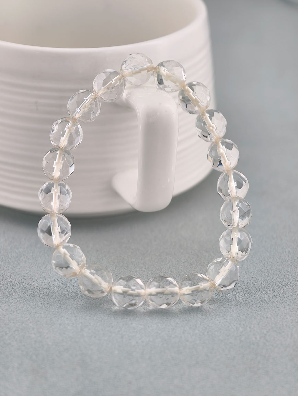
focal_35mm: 85
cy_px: 198
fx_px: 973
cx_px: 149
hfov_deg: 17.4
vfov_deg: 23.0
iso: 125
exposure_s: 1/160
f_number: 2.67
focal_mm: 22.48
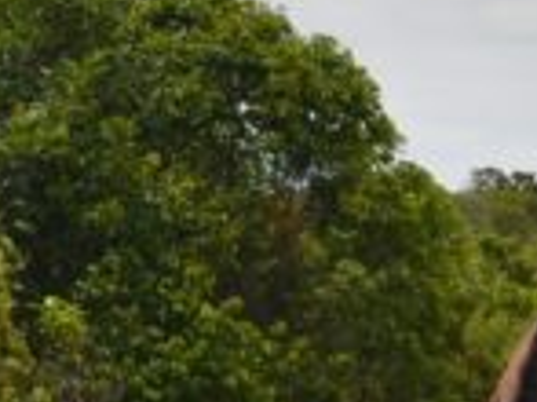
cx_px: 150
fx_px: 4340
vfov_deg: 5.3
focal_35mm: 280
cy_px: -9
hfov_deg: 7.1
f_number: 10
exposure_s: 1/320
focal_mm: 46
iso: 200
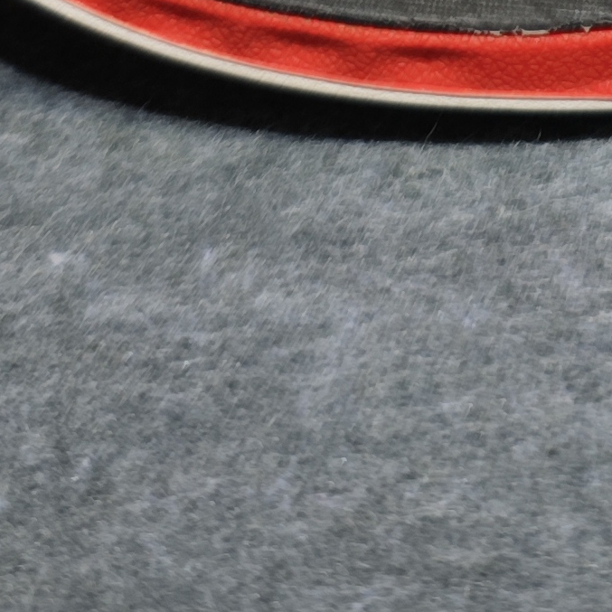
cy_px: -803
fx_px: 2460
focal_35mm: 123
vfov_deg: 11.8
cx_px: 860
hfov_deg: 13.5
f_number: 1.42
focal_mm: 6.68
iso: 50
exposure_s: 1/100
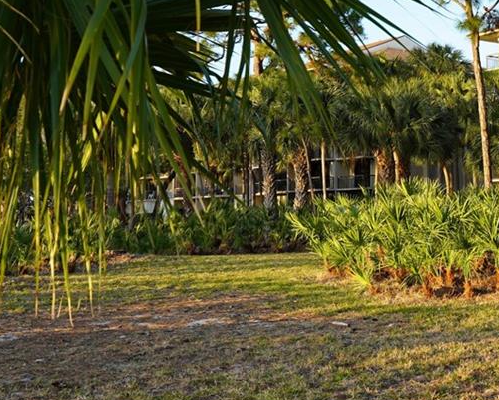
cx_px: 554
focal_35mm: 57
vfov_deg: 26.6
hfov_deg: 29.6
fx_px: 842
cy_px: 145
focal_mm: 19
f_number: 5
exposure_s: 1/80
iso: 100
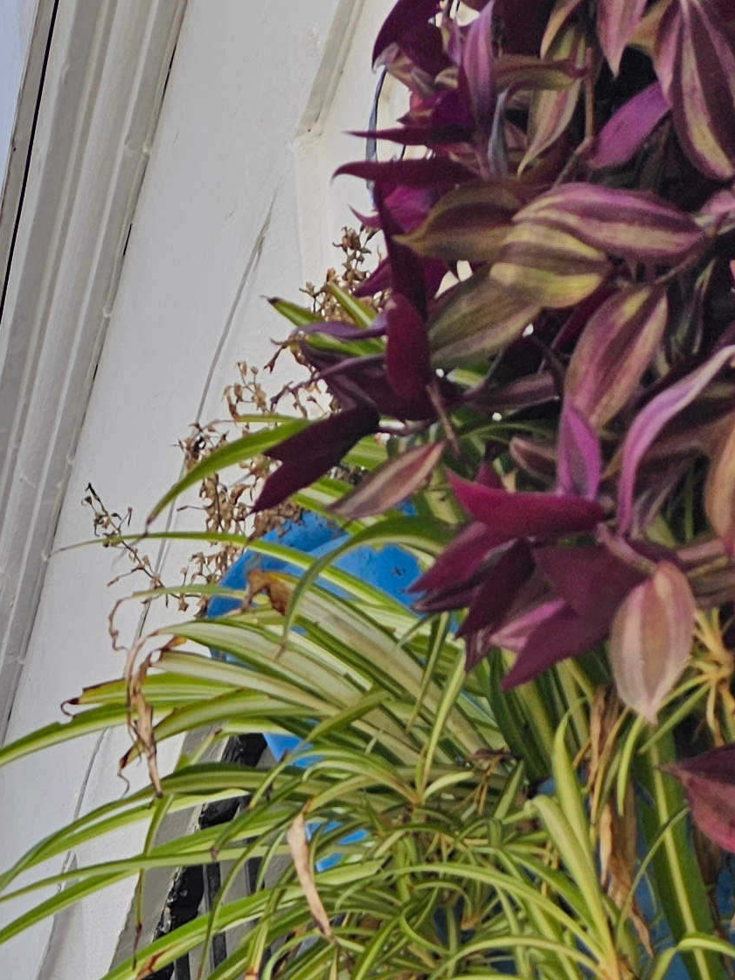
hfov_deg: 16.5
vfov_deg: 19.7
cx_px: -348
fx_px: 2322
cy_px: 1586
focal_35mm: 82
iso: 12
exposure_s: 1/120
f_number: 1.7
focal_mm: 6.3
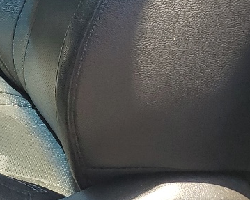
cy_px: -48
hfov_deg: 14.5
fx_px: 836
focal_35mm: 113
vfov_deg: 13.2
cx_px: -226
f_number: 1.5
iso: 50
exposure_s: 1/435
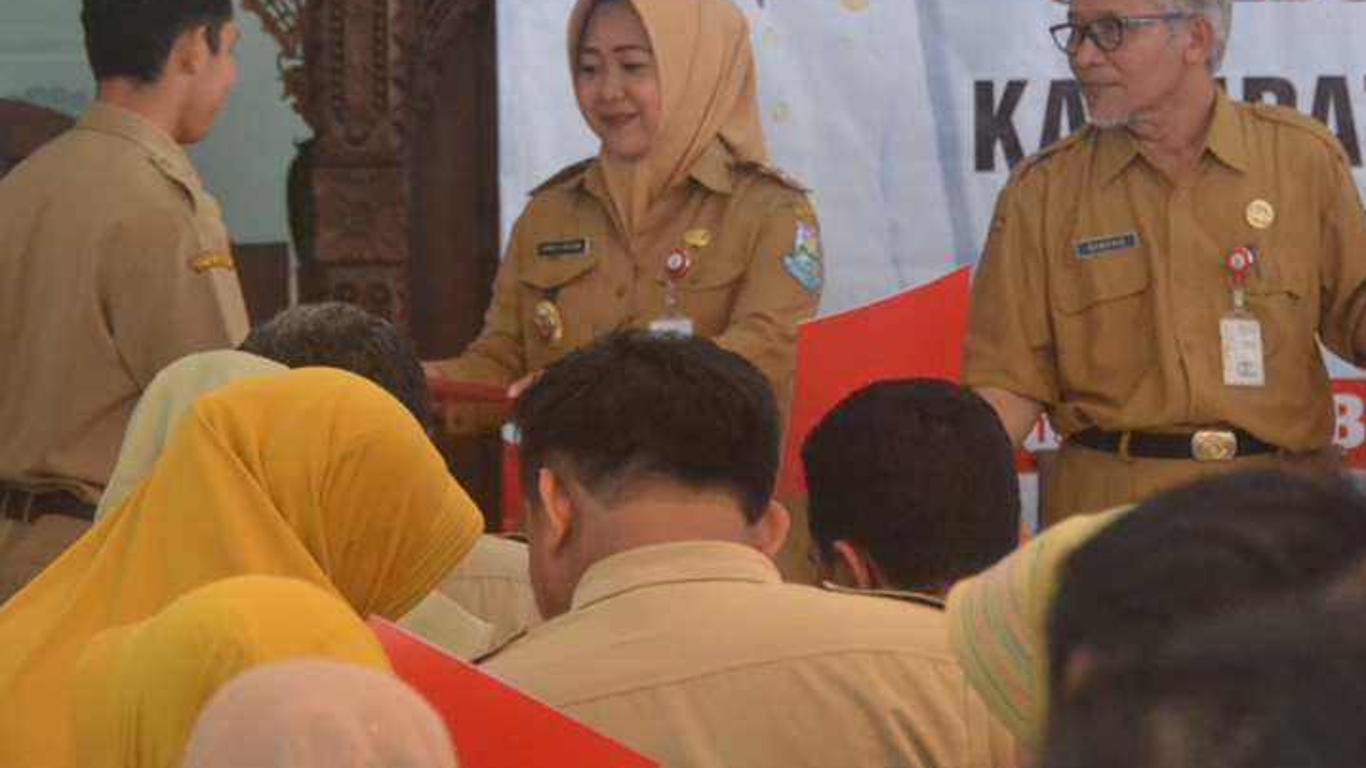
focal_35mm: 202
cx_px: 671
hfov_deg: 10.7
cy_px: 248
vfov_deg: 6.0
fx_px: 7315
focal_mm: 80
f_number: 5
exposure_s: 1/60
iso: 2500
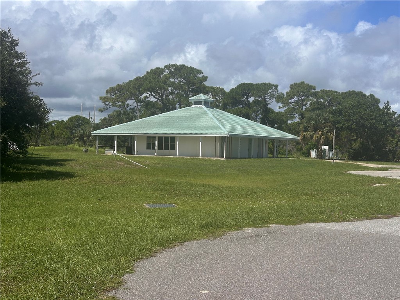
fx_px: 555
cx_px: 200
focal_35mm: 48
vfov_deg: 30.3
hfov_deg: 39.7
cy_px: 150
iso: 64
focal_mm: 6.86
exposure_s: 1/5882
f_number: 1.78
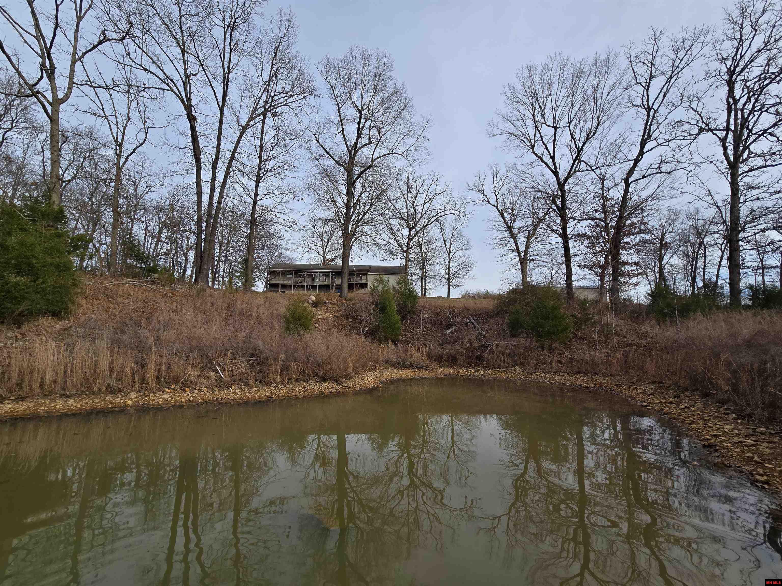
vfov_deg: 89.9
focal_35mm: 13
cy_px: 293
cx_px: 391
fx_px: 294
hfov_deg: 106.2
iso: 50
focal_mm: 2.2
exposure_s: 1/1016
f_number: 2.2
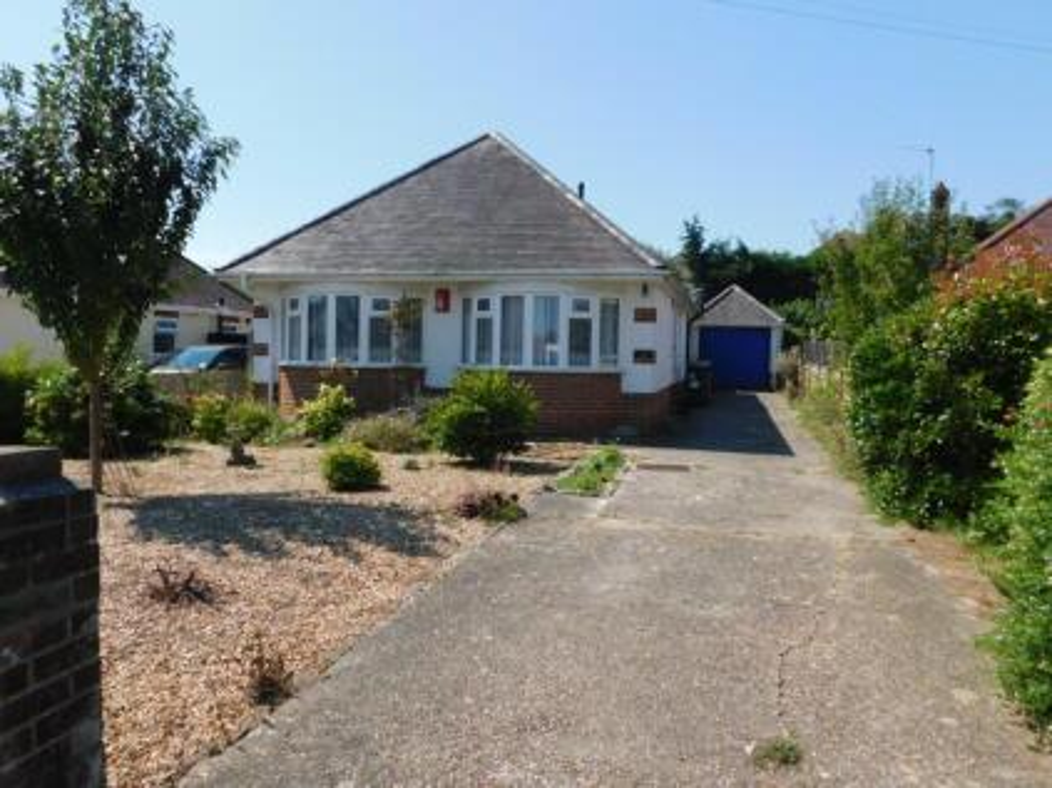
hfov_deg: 63.5
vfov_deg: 49.7
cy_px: 394
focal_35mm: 28
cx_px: 526
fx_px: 851
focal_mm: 4.9
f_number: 6.4
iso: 125
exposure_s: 1/400
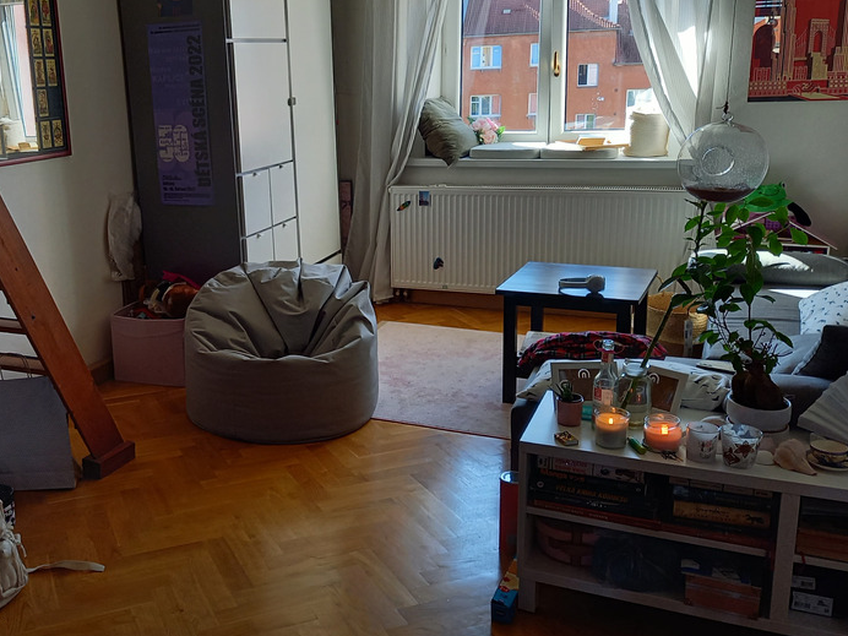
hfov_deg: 49.1
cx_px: 271
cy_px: 292
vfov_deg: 38.6
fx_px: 906
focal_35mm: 37
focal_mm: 4.65
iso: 64
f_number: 1.8
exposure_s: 1/50
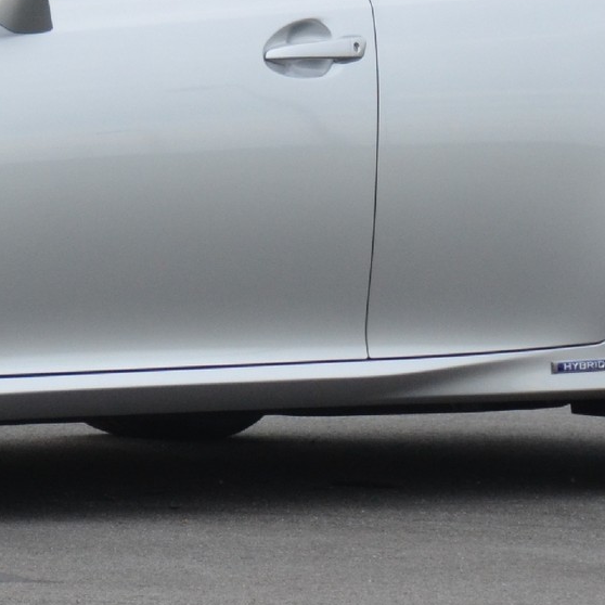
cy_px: 23
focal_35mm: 638
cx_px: -35
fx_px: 12615
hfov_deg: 2.7
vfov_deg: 2.7
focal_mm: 112
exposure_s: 1/640
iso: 800
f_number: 5.3
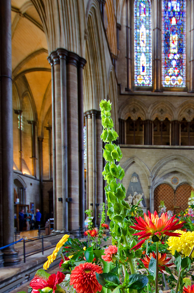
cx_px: 158
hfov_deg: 41.4
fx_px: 244
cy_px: 226
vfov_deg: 58.2
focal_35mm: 30
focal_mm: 10
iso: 400
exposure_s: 1/15
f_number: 4.5
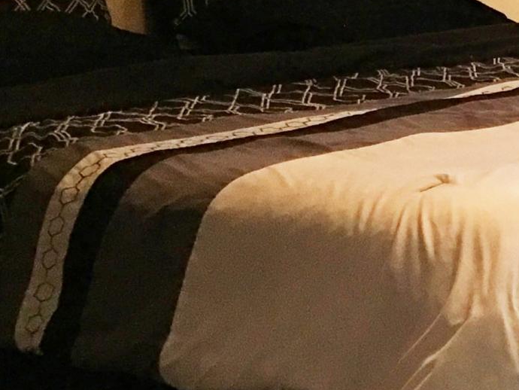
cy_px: -14
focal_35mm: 126
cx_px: 983
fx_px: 1890
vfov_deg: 11.6
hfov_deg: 13.7
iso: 80
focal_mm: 4.15
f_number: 2.2
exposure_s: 1/10
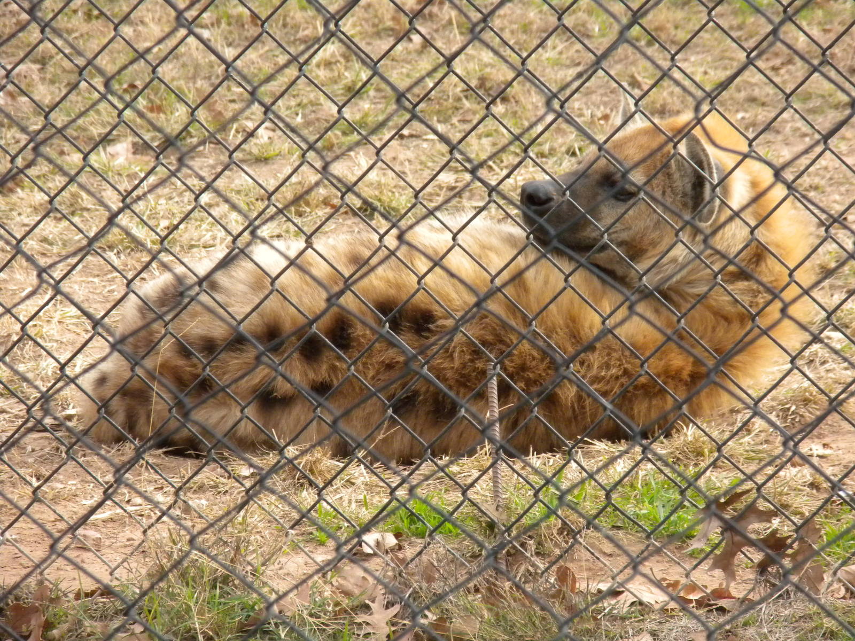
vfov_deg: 5.7
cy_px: 320
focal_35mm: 260
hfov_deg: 7.6
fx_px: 6422
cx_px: 428
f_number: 5.3
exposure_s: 1/403
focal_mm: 46.2
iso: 400
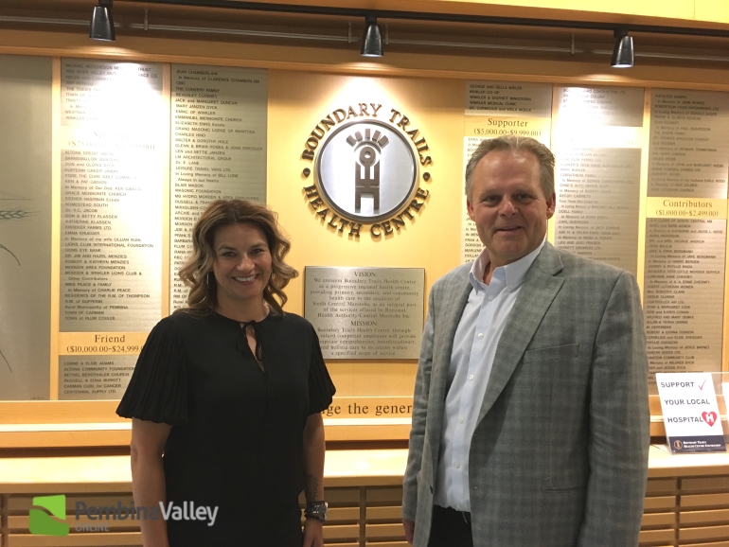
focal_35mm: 29
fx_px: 611
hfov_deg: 61.6
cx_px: 364
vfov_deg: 48.3
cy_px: 274
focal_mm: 4.15
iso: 200
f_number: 2.2
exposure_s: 1/24
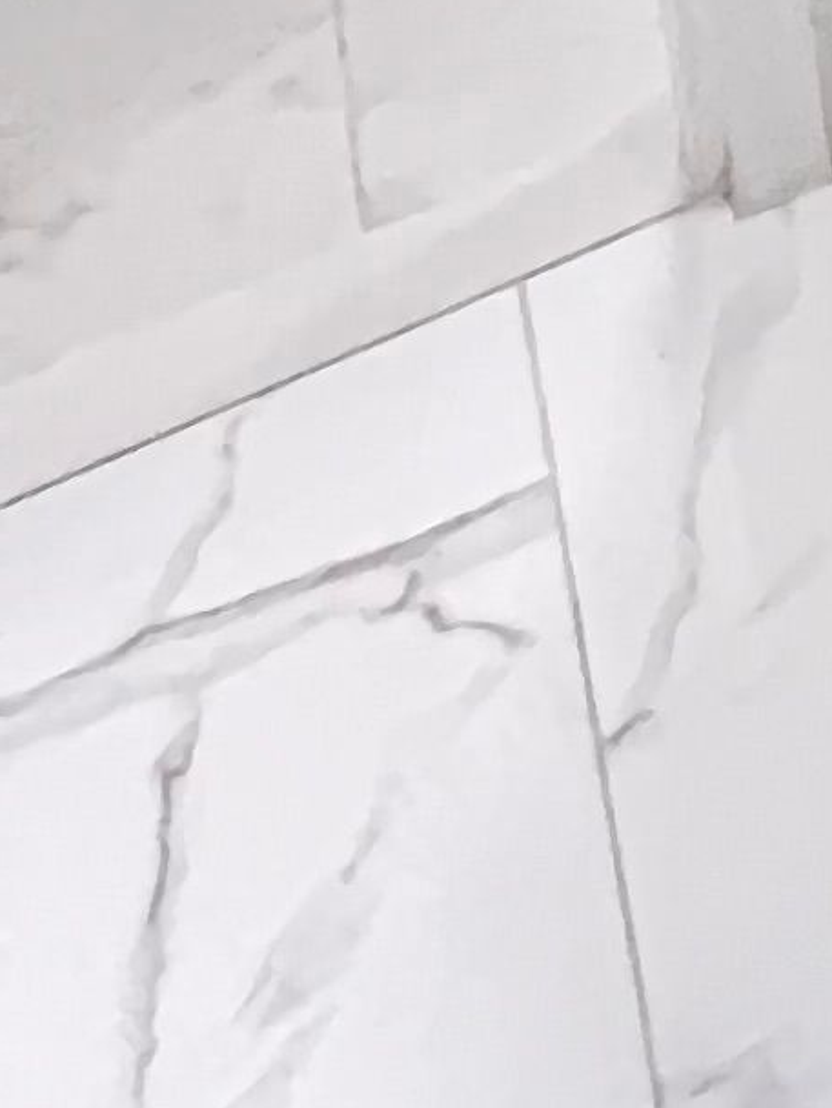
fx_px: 2755
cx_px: 2747
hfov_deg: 10.1
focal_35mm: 86
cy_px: -1565
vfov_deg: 14.5
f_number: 1.8
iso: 800
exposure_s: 1/60
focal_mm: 1.57
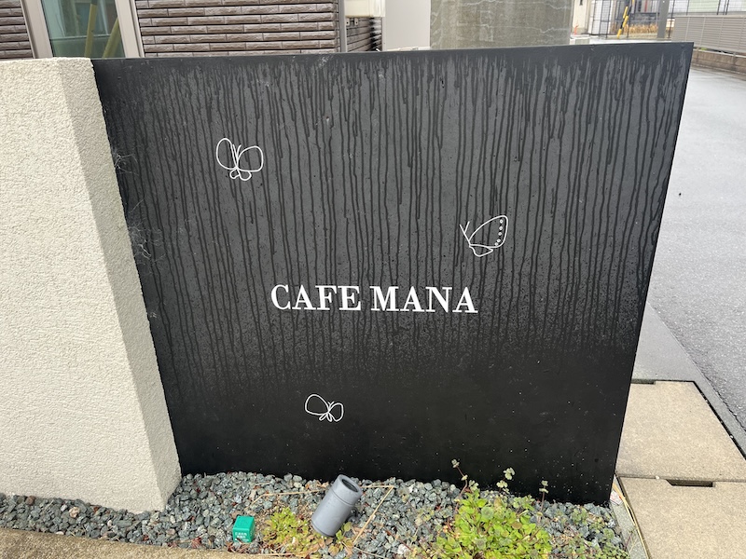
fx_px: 560
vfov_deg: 53.1
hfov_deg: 67.3
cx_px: 373
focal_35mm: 26
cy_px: 280
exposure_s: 1/122
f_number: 1.6
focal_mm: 5.1
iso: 40
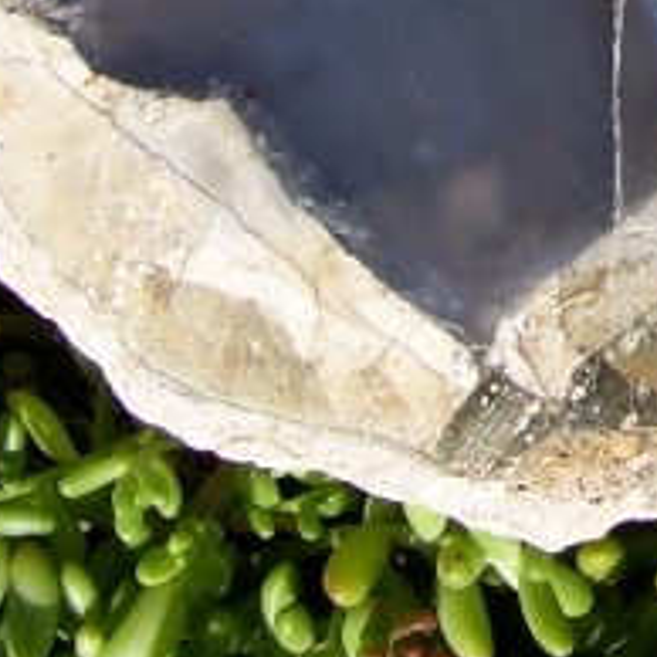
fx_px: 2663
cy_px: -244
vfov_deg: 13.5
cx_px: 789
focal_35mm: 124
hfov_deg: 13.7
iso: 80
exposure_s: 1/500
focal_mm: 5.6
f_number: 4.8
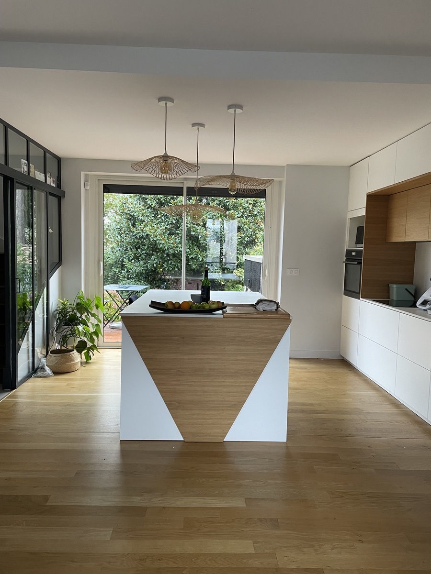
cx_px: 216
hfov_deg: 53.1
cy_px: 287
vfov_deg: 67.3
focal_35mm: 26
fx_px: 432
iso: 125
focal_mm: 4.2
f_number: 1.6
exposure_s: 1/78
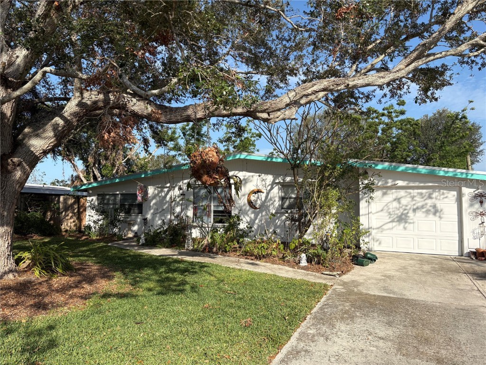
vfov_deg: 53.1
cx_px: 243
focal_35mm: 26
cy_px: 182
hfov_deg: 67.3
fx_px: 365
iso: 50
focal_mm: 5.96
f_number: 1.6
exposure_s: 1/2985
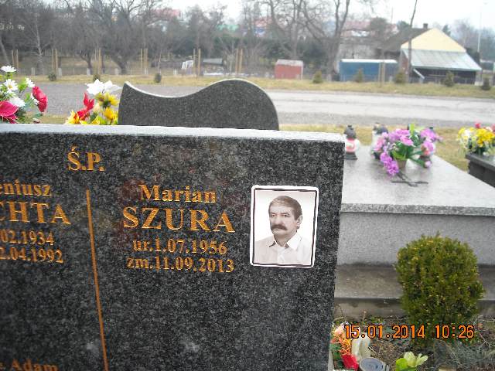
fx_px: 500
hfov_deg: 52.6
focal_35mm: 35
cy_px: 186
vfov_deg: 40.7
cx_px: 248
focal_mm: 5.7
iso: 161
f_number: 2.8
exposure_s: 1/60
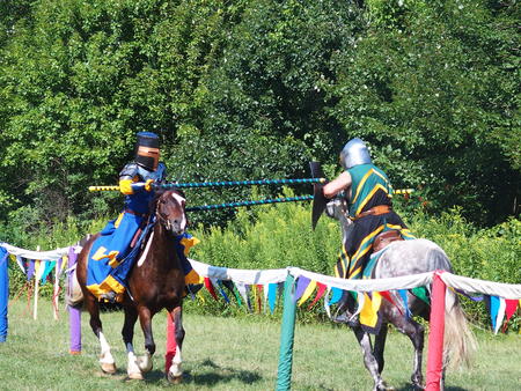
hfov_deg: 10.9
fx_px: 2741
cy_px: 196
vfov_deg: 8.2
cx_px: 260
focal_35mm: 182
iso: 100
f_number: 3.5
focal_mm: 38.6
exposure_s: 1/640
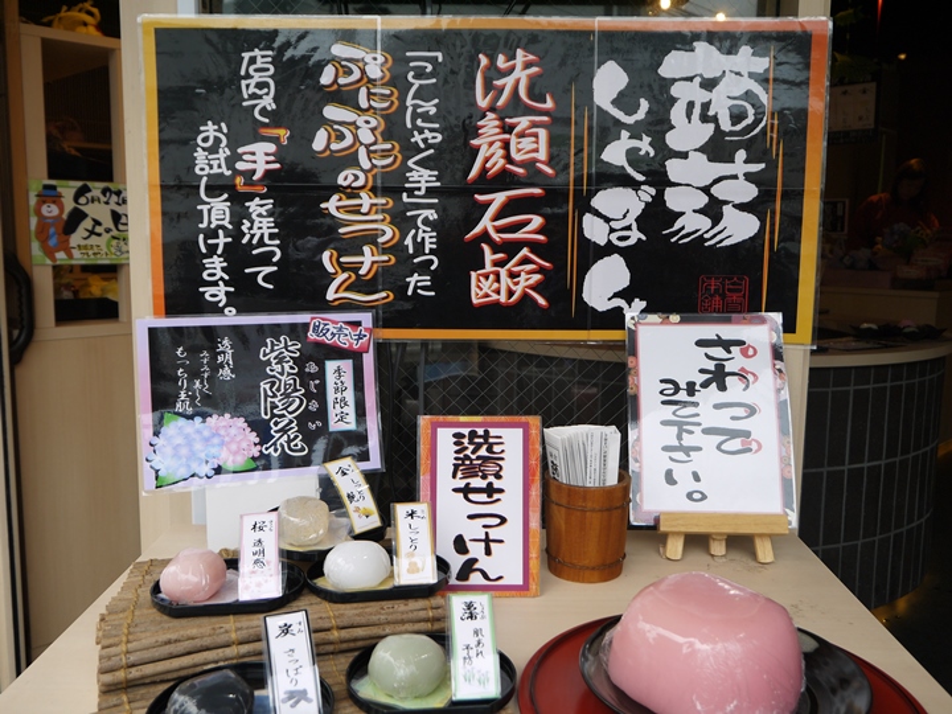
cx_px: 476
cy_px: 357
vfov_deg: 44.2
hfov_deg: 56.8
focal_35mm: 32
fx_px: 880
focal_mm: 16
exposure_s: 1/160
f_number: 4.5
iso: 160
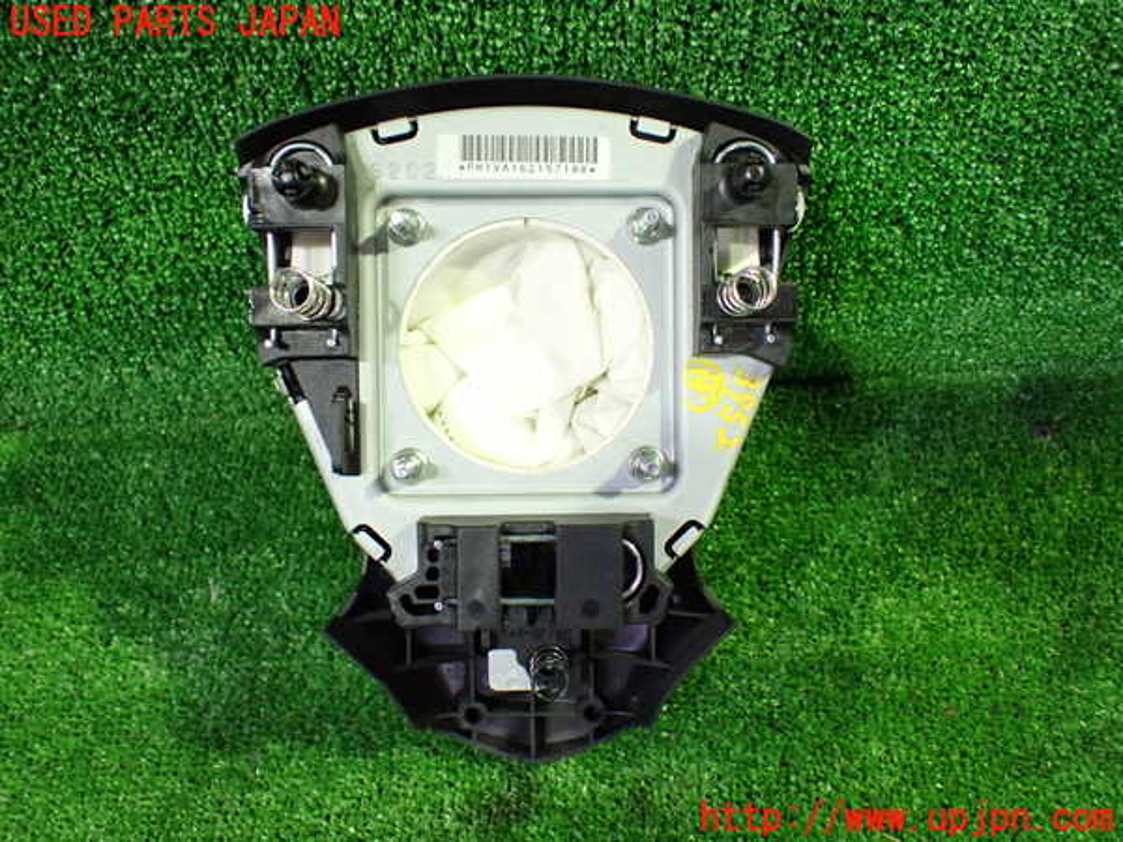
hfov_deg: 60.0
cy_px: 421
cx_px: 562
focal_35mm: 30
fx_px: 973
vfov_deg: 46.8
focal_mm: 5.4
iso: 800
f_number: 2.3
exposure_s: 1/50
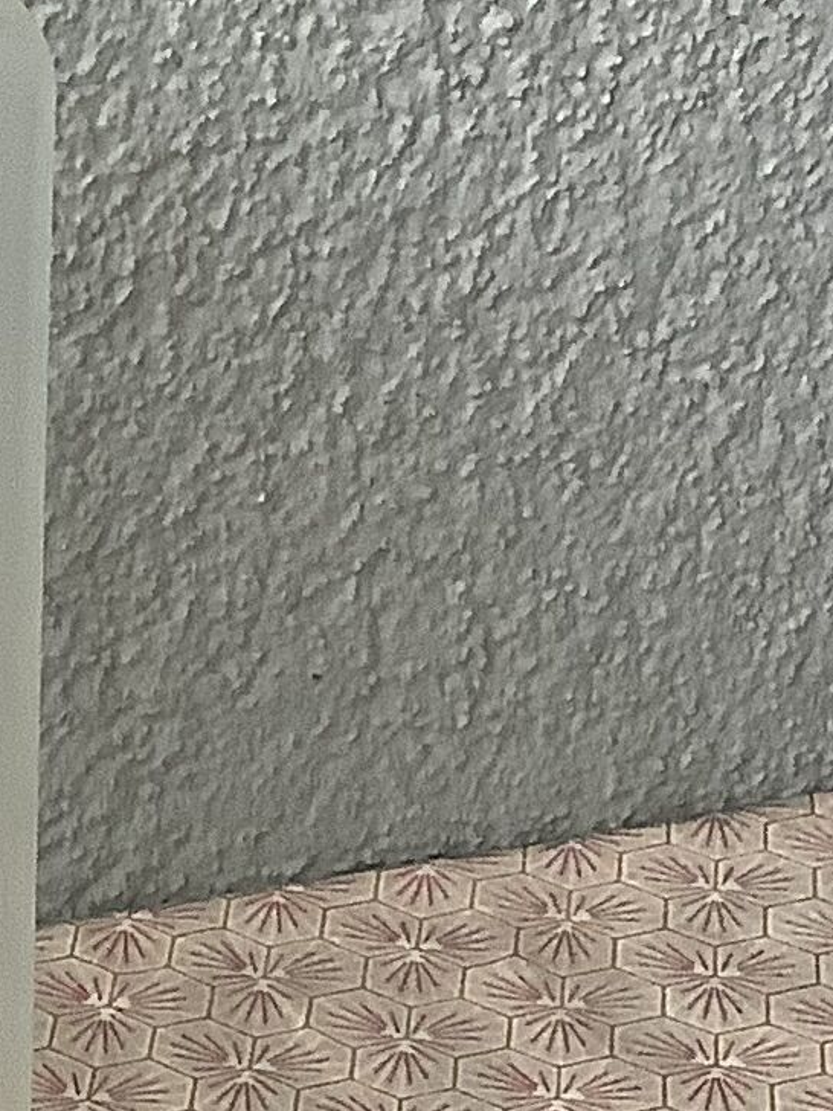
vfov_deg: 14.2
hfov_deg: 10.4
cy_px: 781
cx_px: -255
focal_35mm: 139
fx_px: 4460
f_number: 2.4
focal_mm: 3.3
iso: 160
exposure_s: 1/60
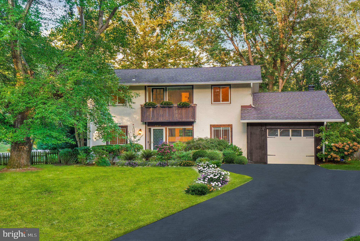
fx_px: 511
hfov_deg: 38.8
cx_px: 180
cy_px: 120
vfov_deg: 26.6
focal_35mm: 51
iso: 320
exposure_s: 1/100
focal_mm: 34
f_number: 8
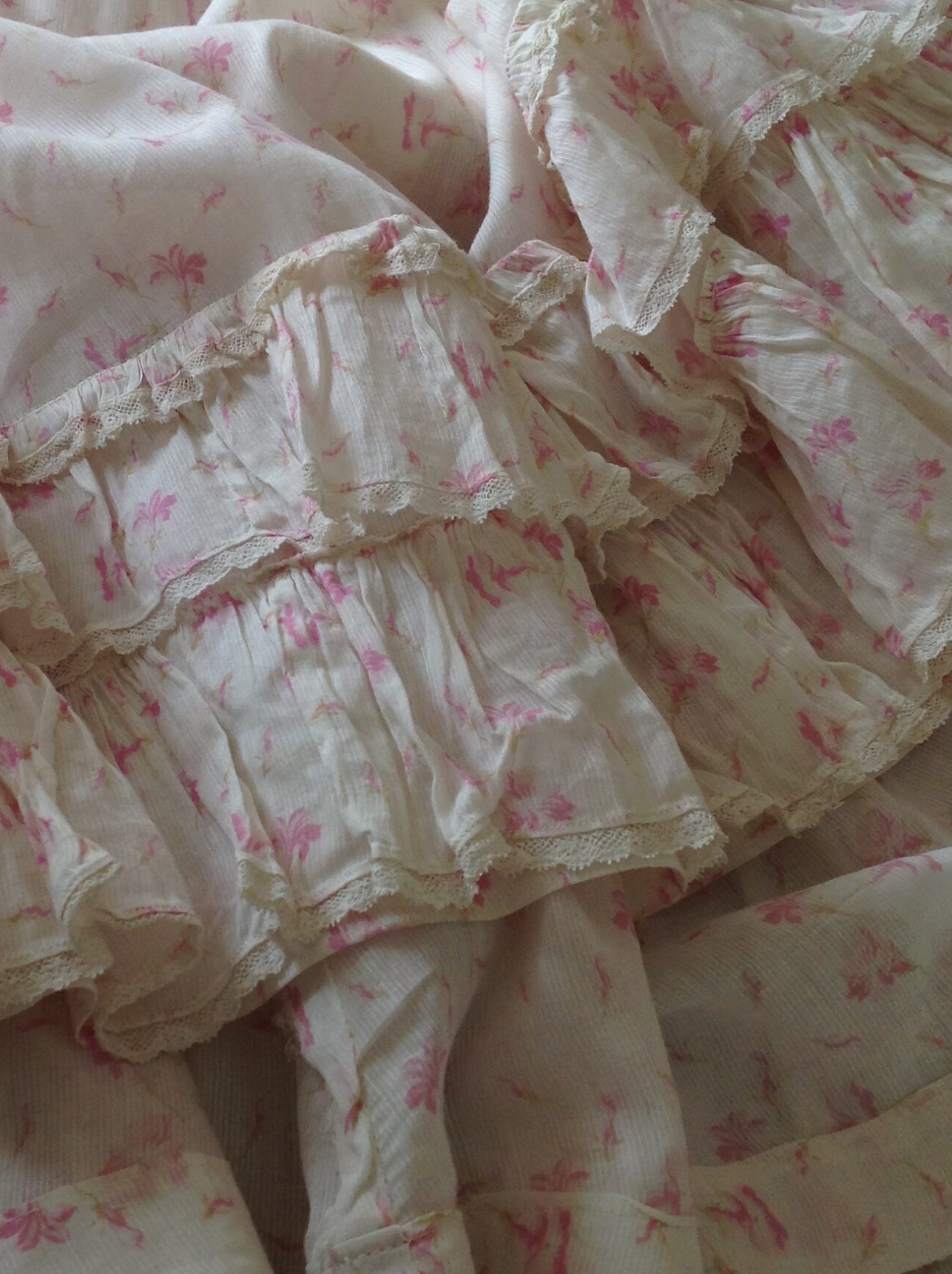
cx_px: 361
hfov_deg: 27.9
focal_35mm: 52
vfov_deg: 36.9
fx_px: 1912
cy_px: 644
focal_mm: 4.28
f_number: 2.4
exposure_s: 1/30
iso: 64
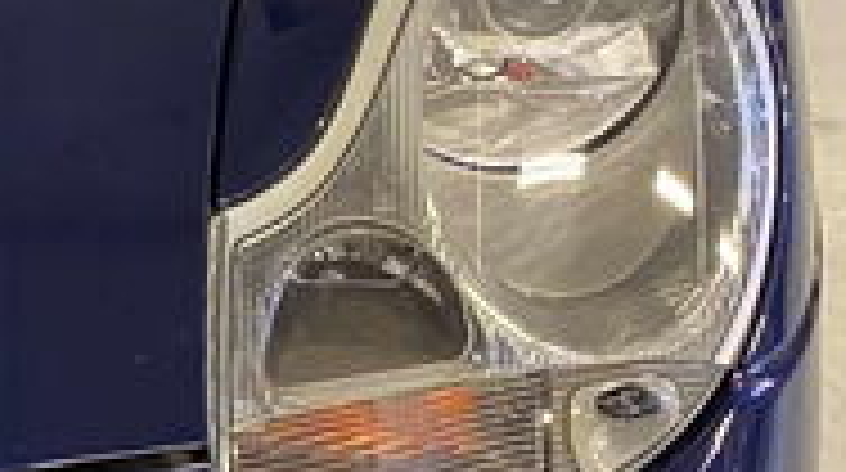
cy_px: 99
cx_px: -441
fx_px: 2598
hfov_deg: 16.7
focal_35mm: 116
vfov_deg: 10.4
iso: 320
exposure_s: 1/33
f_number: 1.8
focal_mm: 4.25
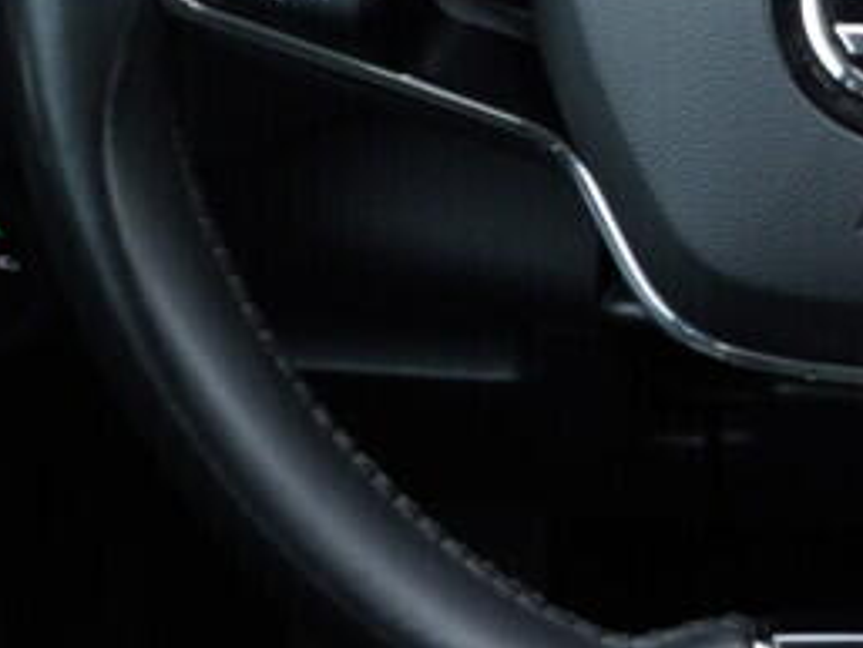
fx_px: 3442
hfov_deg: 13.9
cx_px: 977
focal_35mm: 138
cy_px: -109
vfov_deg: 10.6
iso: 160
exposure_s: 1/40
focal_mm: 24
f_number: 2.8
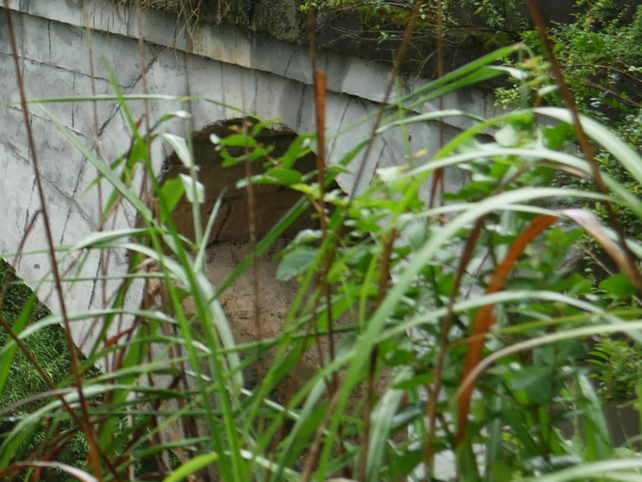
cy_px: 40
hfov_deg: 10.2
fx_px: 3489
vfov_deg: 7.9
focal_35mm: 188
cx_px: -296
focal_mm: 26
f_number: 5.3
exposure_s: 1/100
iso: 200
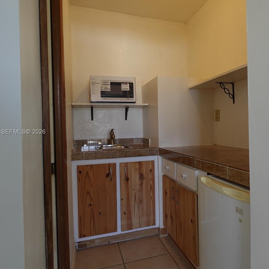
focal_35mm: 26
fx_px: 229
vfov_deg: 60.9
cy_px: 132
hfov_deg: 60.0
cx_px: 171
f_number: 2
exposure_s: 1/100
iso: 125
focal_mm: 7.6
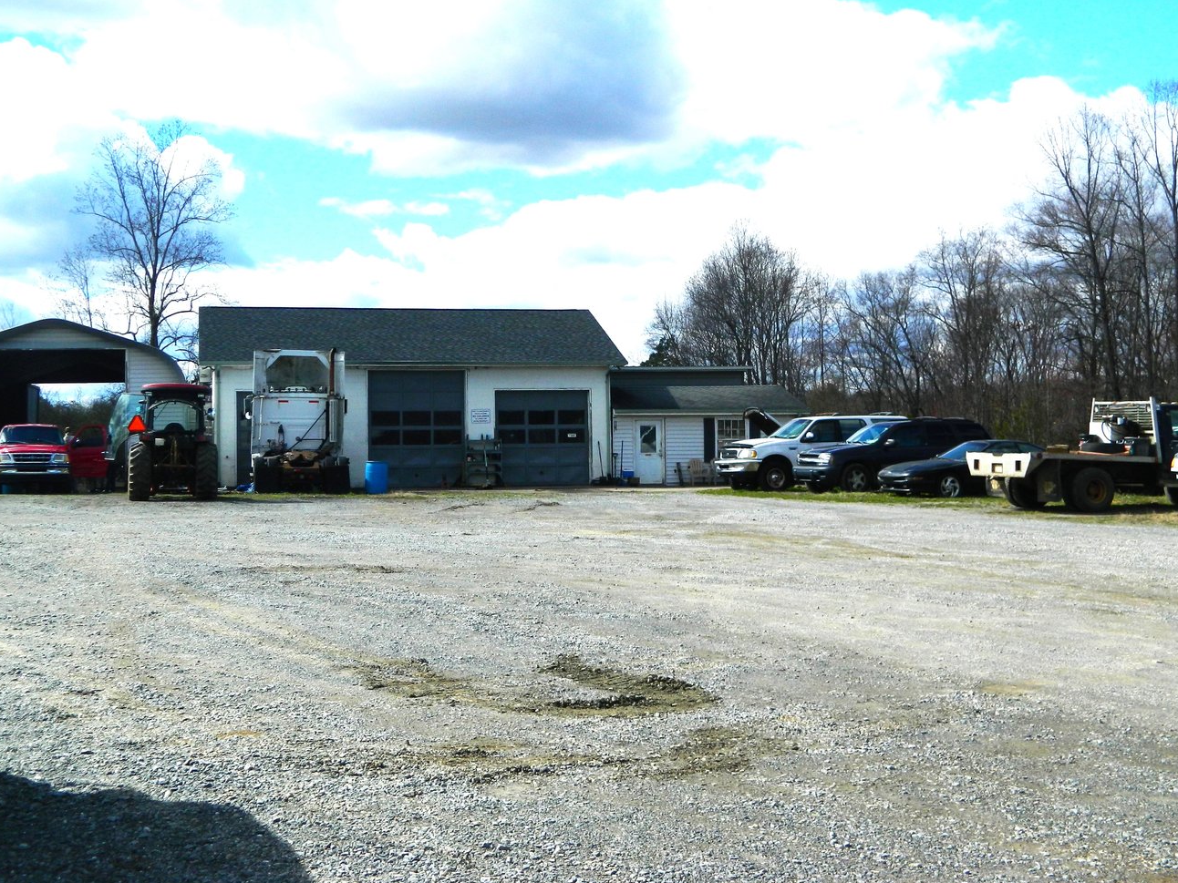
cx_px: 533
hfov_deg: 39.6
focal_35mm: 48
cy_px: 370
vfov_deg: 30.2
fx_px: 1633
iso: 80
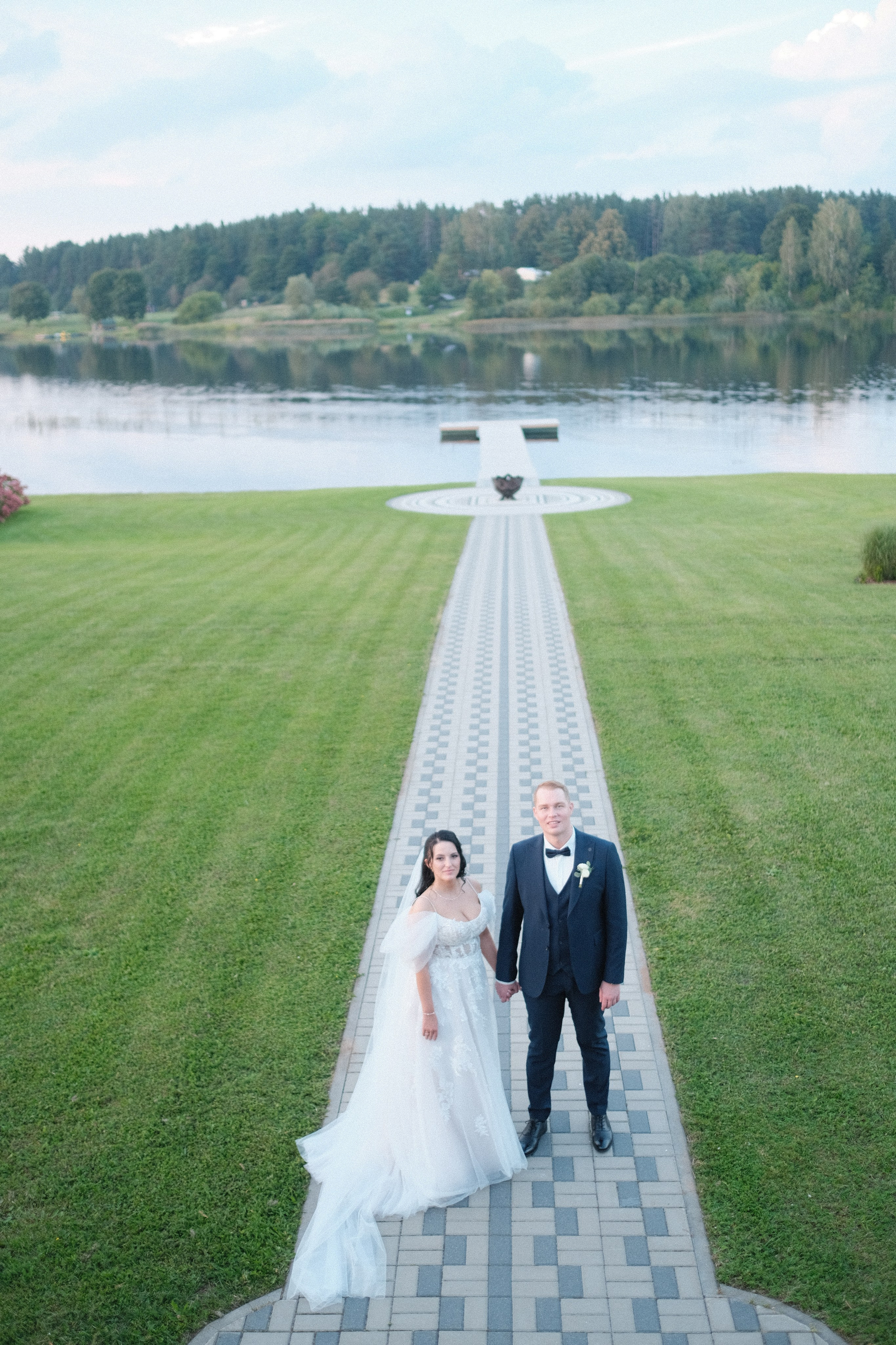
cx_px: 448
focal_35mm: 35
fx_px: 1307
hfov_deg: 37.9
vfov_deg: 54.4
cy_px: 672
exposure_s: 1/300
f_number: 1.4
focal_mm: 23
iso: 320
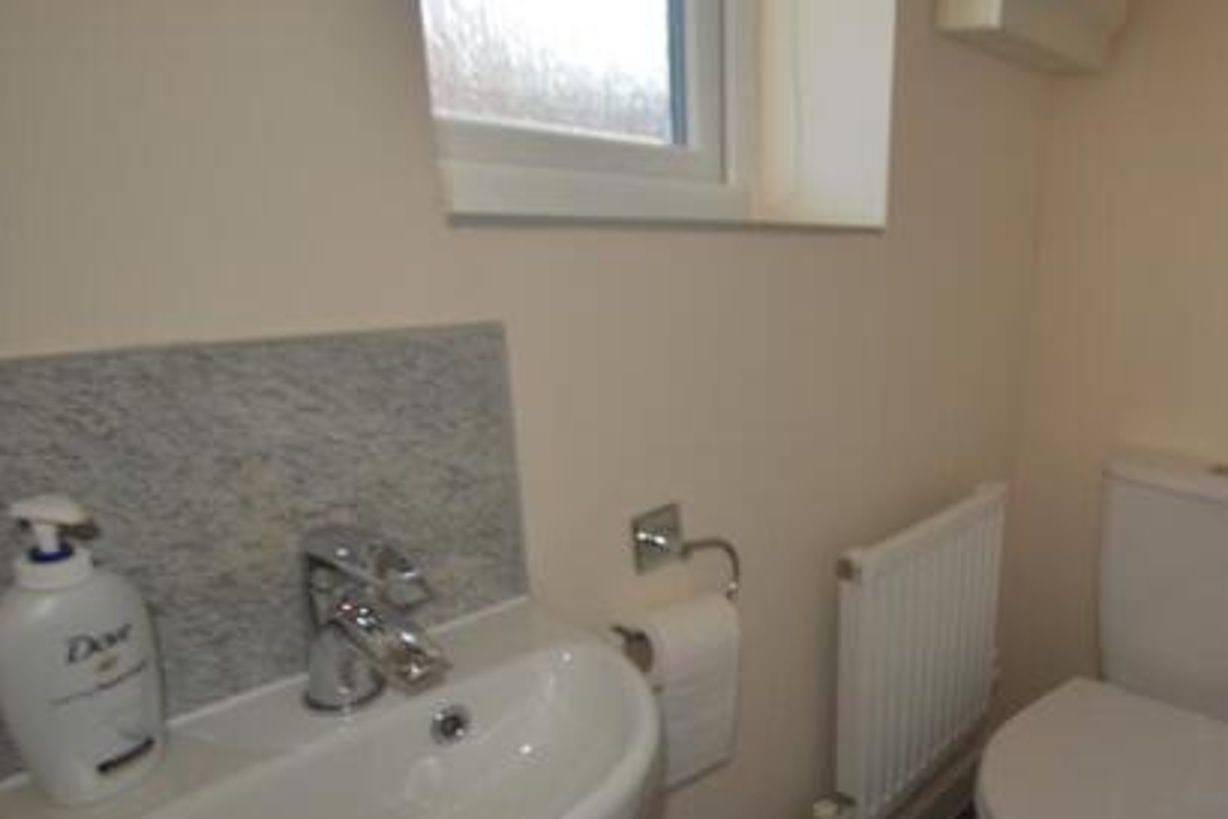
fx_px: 819
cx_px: 908
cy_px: 488
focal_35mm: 24
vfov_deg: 52.8
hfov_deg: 69.3
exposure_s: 1/125
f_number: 3.5
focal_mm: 10
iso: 125
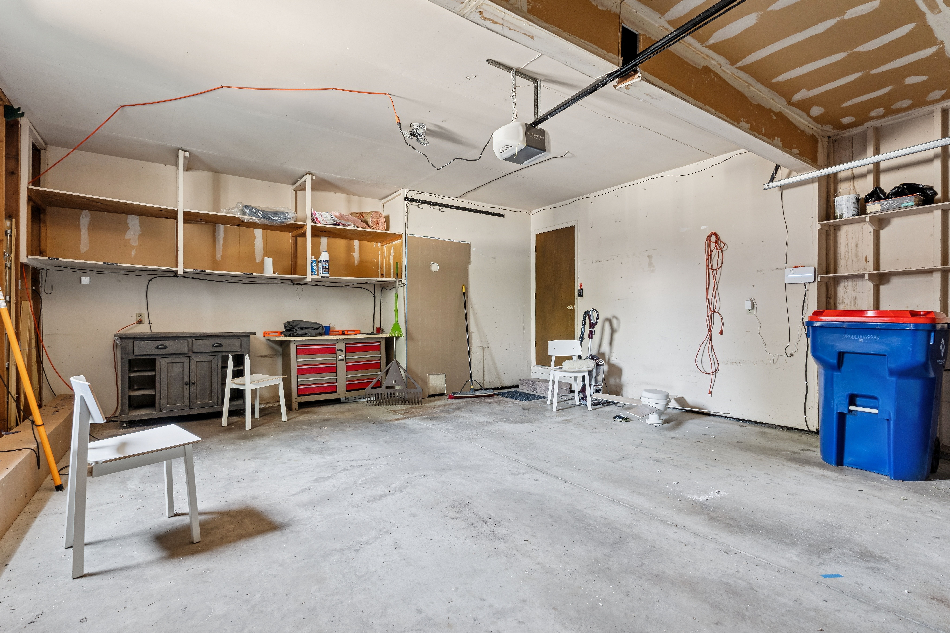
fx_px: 463
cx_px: 474
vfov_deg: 68.8
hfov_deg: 91.5
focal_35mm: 18
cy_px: 326
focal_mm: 16.5
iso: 400
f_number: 8
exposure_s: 1/1.67
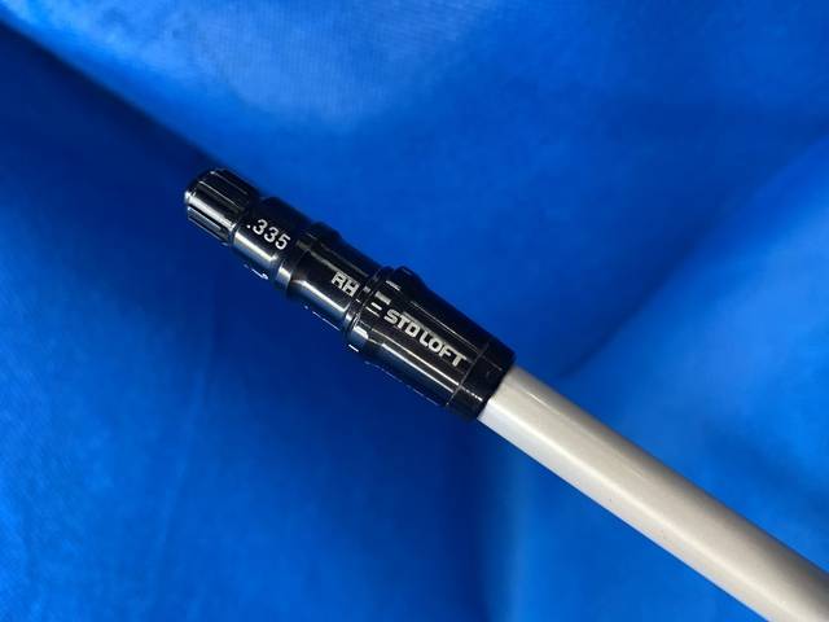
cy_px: 311
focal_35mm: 26
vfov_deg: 53.1
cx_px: 414
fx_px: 623
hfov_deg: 67.3
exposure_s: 1/60
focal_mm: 4.25
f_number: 1.8
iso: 160
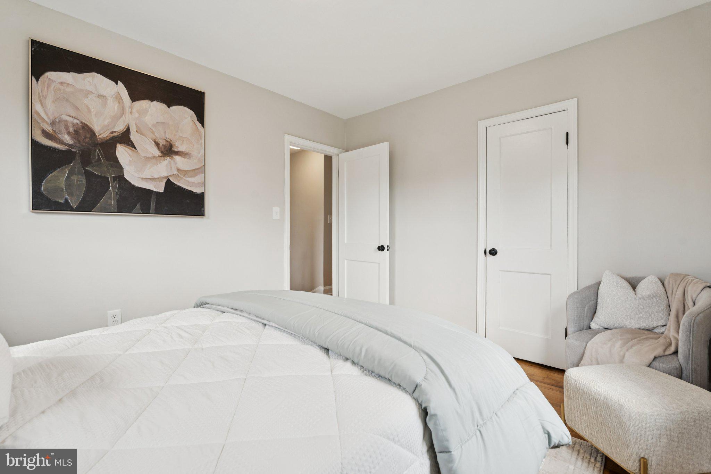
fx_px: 326
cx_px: 356
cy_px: 237
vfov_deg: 72.0
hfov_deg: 95.0
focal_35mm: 16
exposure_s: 1/60
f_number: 7.1
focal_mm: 16.5
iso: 200
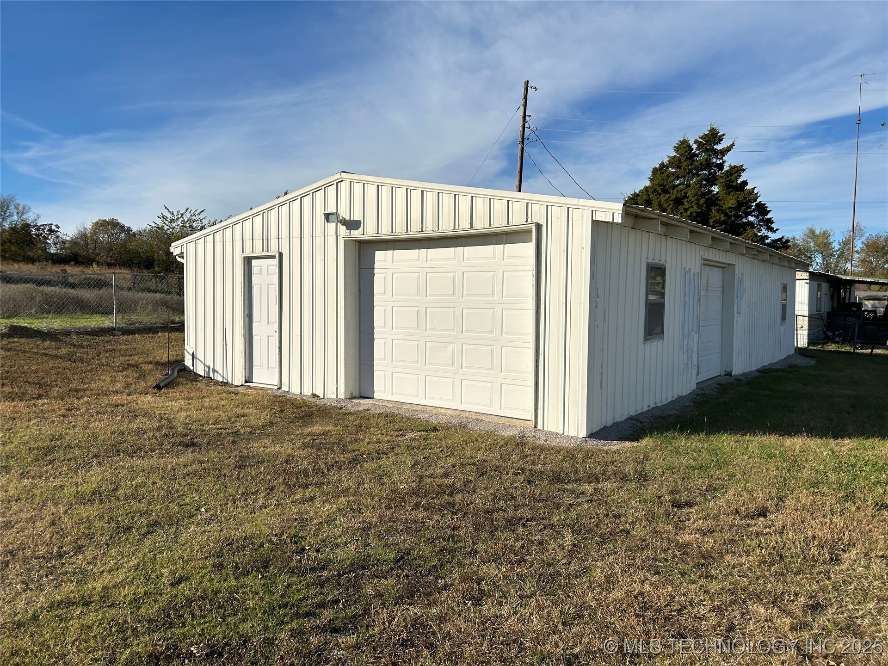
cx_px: 444
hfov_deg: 67.3
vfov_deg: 53.1
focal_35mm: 26
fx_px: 667
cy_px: 333
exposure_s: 1/8000
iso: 50
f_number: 1.5
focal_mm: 5.7
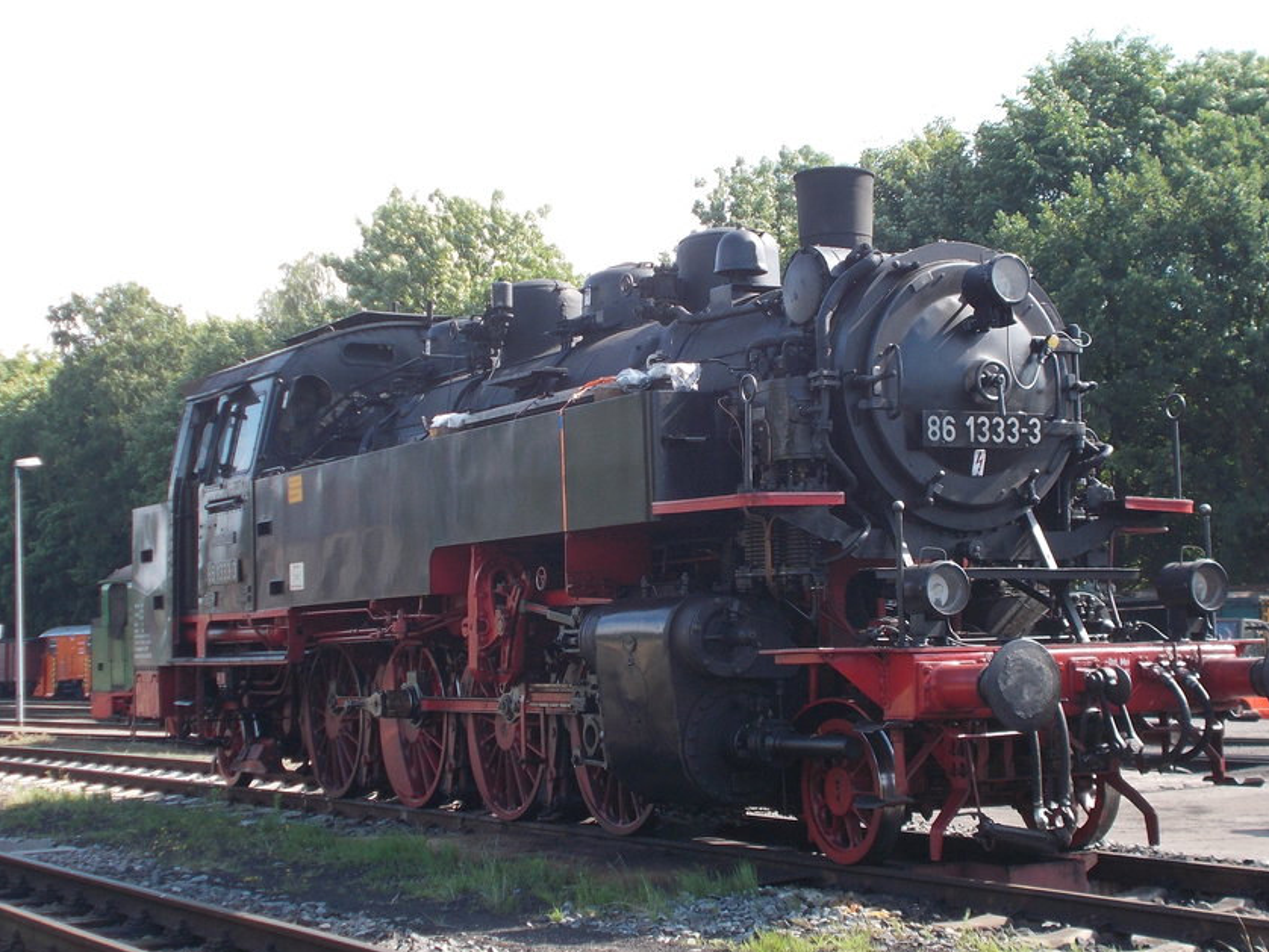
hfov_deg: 30.7
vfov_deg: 23.3
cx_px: 665
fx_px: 2310
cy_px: 480
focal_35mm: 63
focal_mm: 7.9
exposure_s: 1/160
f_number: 4.2
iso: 80
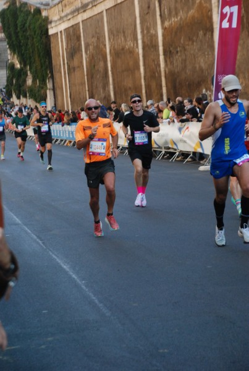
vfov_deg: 16.0
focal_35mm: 128
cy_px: 186
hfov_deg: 10.8
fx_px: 1316
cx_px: 124
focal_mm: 85
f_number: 5.6
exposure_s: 1/640
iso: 1000
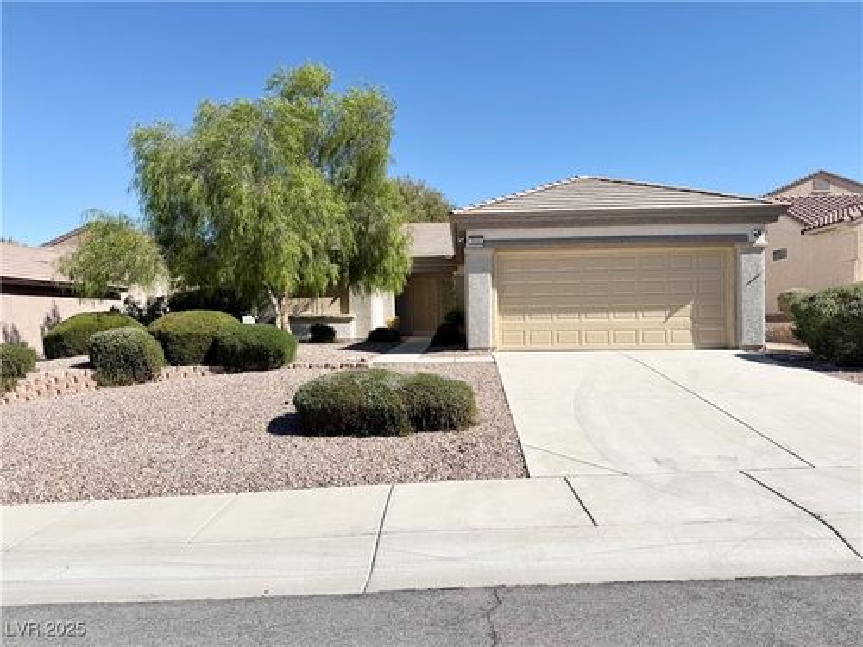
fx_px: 598
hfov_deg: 71.6
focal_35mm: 24
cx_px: 432
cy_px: 324
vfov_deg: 56.8
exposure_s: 1/7353
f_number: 1.78
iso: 80
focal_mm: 6.76
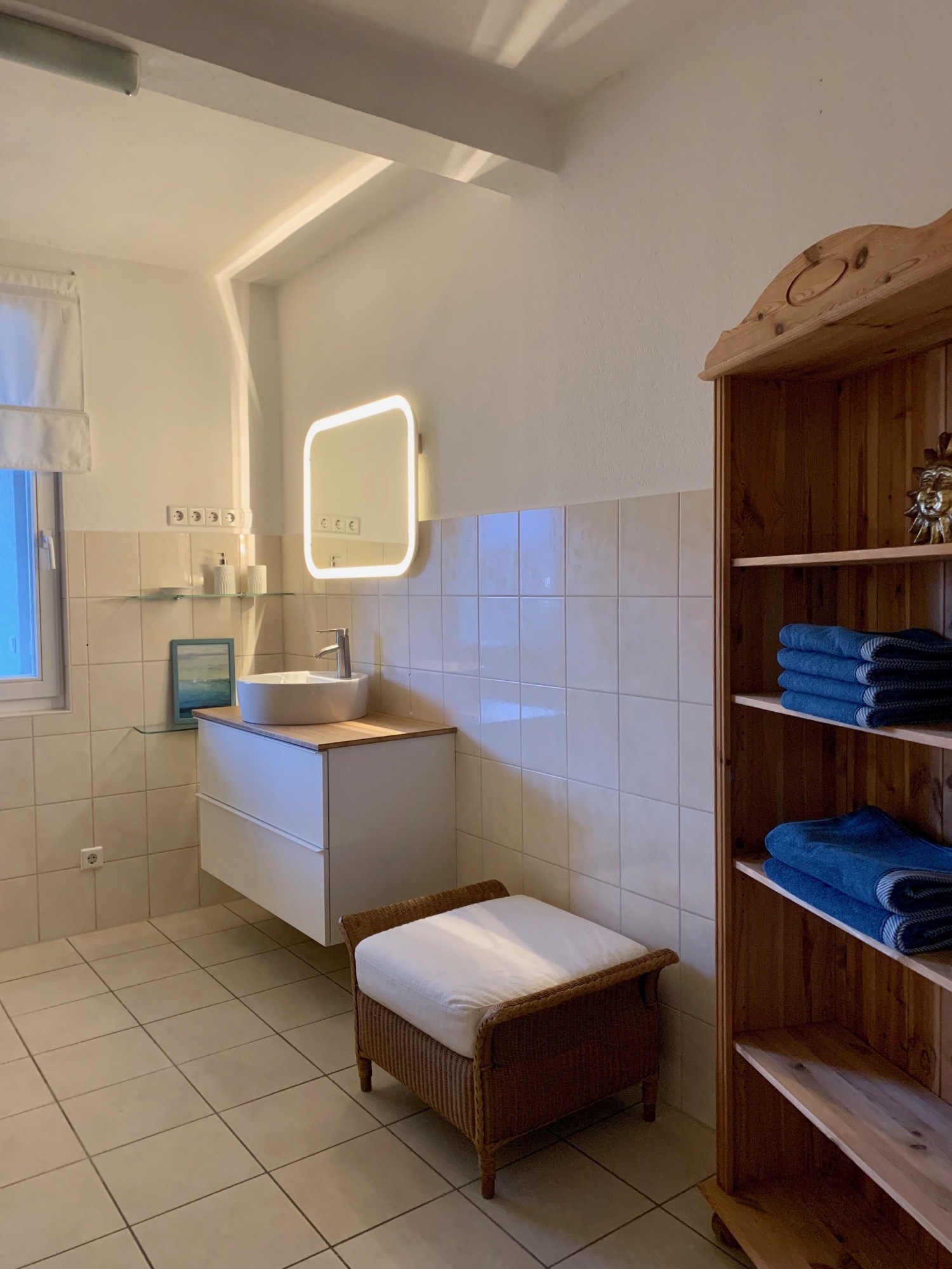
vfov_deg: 67.3
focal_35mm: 26
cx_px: 476
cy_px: 634
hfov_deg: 53.1
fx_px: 953
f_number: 1.8
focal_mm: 4.25
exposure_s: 1/50
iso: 400
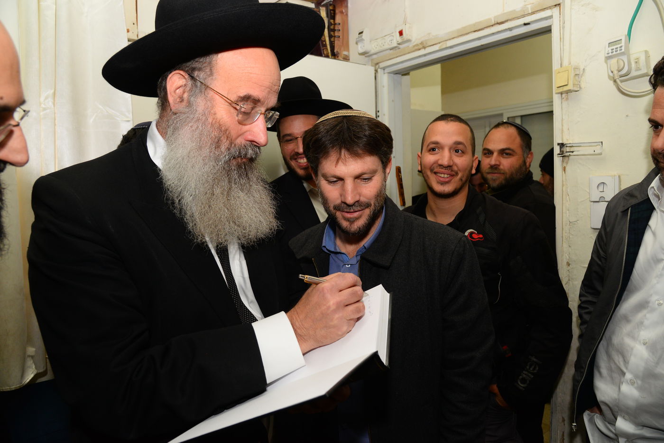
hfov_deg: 73.8
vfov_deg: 53.1
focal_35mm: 24
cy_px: 222
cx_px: 332
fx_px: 443
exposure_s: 1/125
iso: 1250
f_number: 5.6
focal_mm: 24
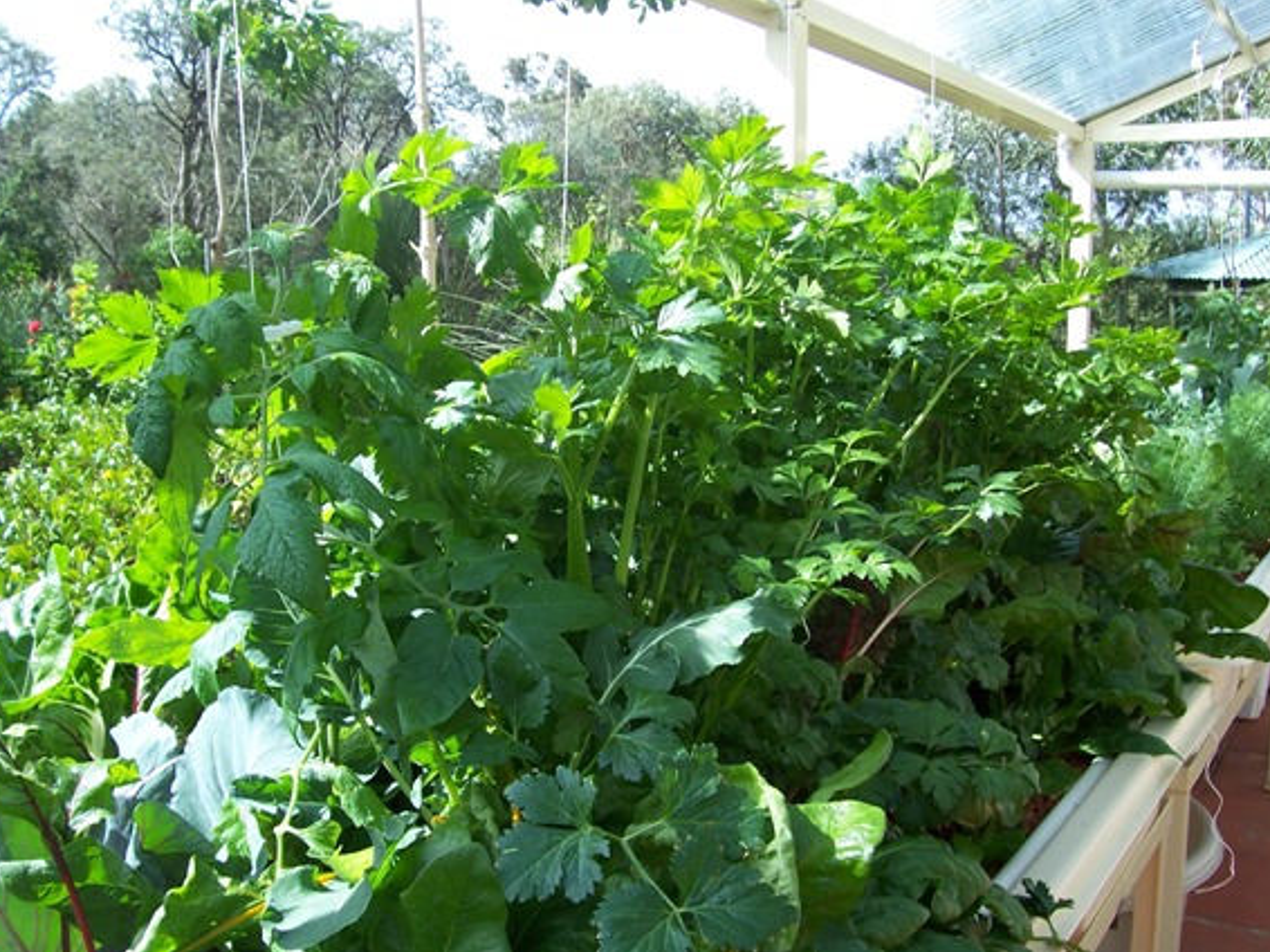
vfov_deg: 38.6
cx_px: 613
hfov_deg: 50.1
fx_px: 1357
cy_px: 477
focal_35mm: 37
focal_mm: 5.6
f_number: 2.7
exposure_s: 1/350
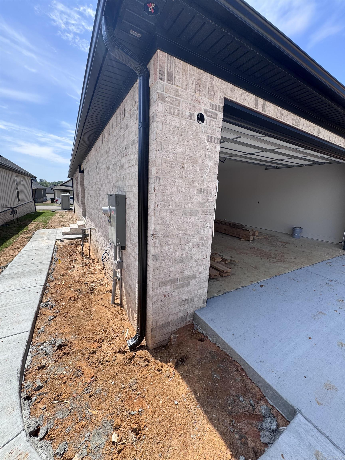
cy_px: 230
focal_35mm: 14
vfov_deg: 102.1
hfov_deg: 85.7
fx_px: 186
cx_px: 172
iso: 50
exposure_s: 1/1323
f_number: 2.2
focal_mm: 2.22
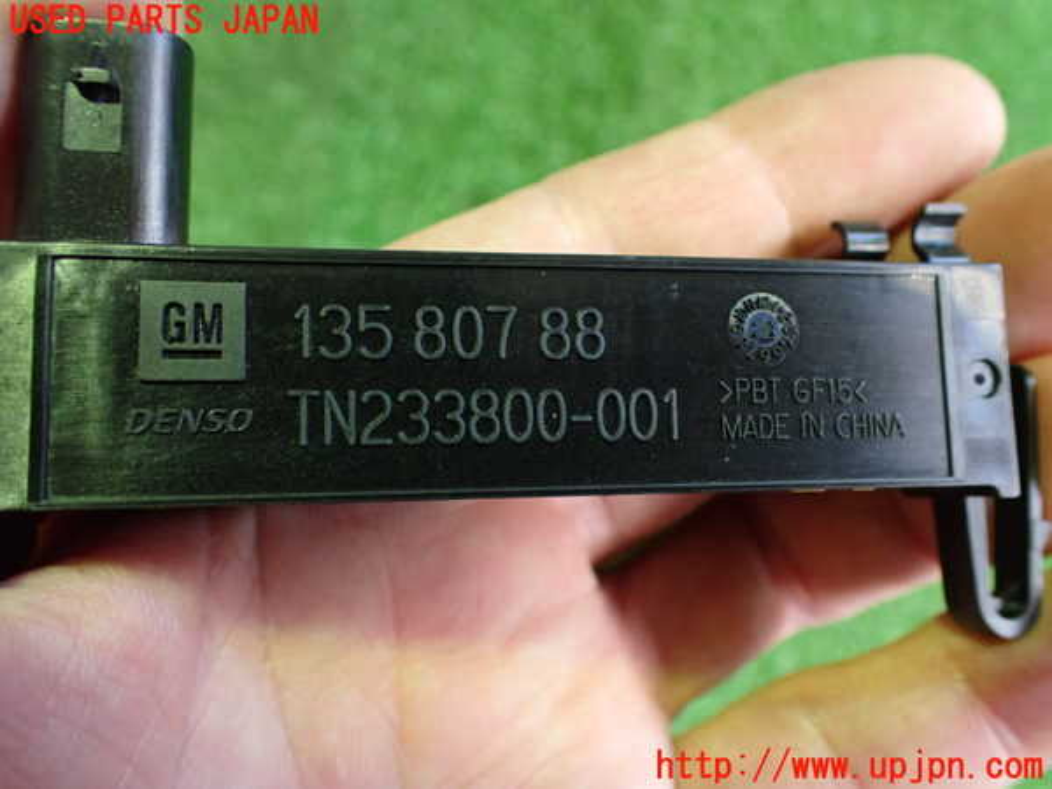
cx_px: 526
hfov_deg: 60.0
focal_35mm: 30
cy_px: 394
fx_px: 912
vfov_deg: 46.8
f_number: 2.3
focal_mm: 5.4
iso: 800
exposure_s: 1/50
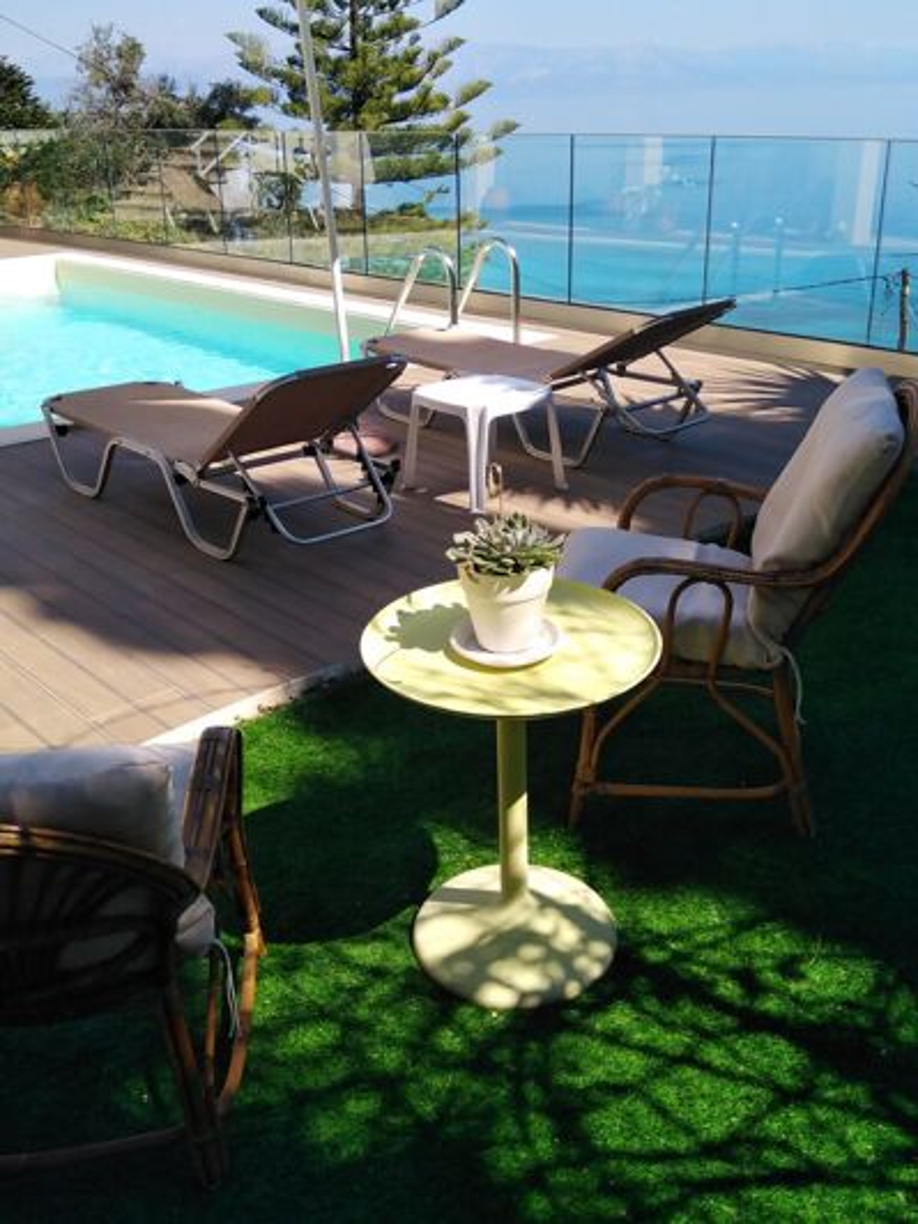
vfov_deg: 67.3
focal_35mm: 26
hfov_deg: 53.1
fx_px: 919
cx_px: 459
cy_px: 612
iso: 100
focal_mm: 3.59
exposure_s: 1/1531
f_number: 1.8
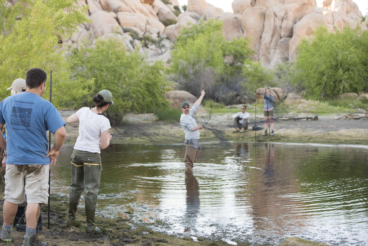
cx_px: 184
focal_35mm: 70
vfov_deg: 19.5
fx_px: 716
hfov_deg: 28.8
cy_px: 123
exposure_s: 1/640
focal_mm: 70
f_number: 4
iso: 800
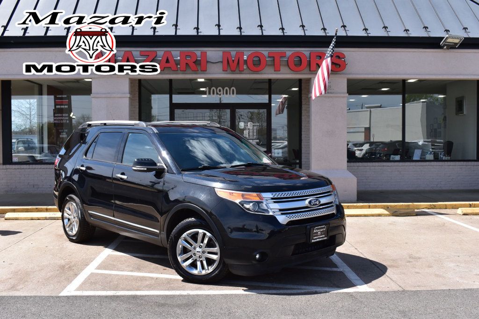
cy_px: 160
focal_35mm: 39
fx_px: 519
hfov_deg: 49.6
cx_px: 240
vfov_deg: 34.2
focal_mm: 26
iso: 400
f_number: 11
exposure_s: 1/400
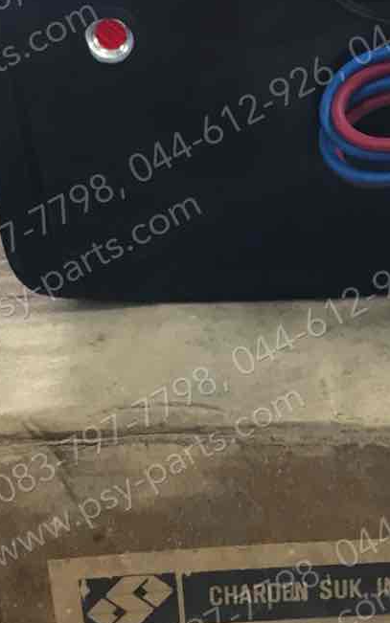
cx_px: 285
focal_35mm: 73
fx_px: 1241
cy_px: 247
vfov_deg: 28.1
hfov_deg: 17.8
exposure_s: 1/11
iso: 100
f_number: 1.8
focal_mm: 3.99
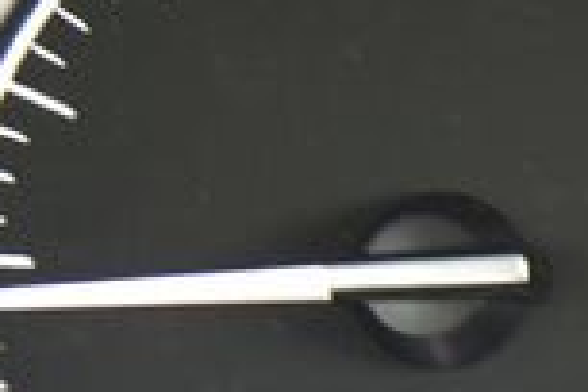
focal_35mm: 322
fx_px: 5259
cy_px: 200
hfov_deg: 6.1
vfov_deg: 4.3
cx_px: 1507
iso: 500
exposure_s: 1/20
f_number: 4
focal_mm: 48
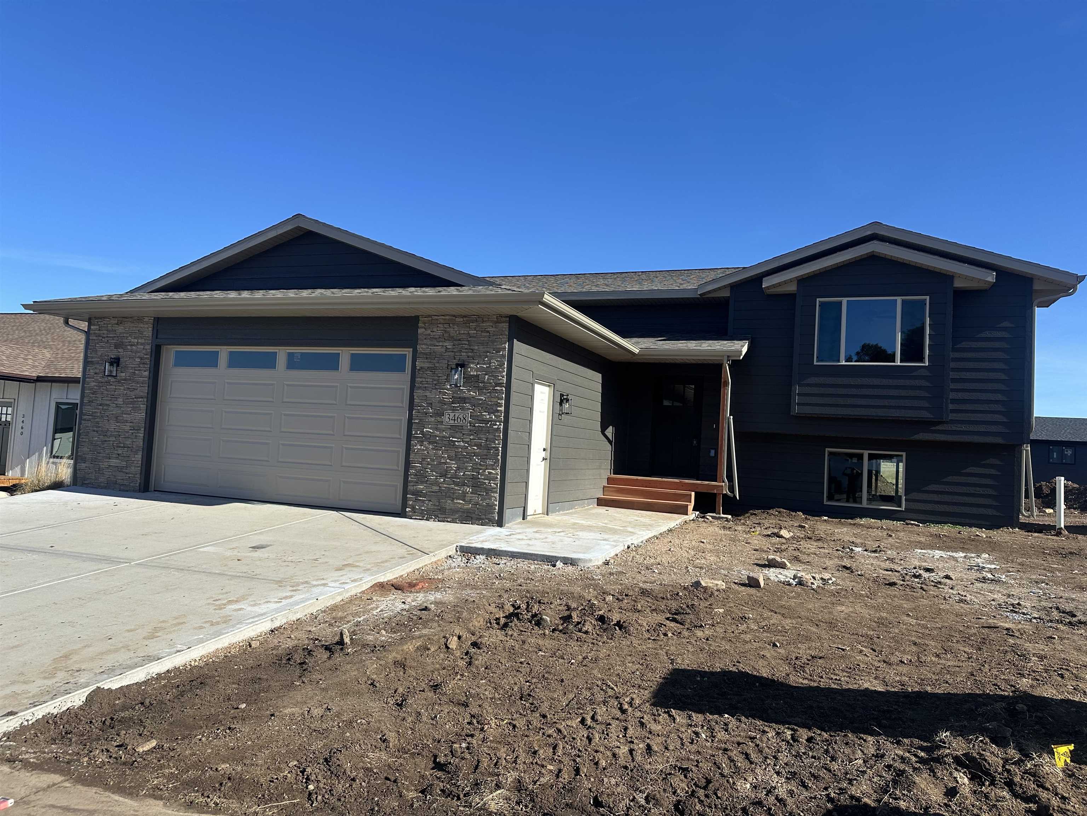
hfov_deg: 71.6
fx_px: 754
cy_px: 408
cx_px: 544
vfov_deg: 56.8
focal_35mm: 24
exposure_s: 1/3356
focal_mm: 6.86
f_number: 1.78
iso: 80
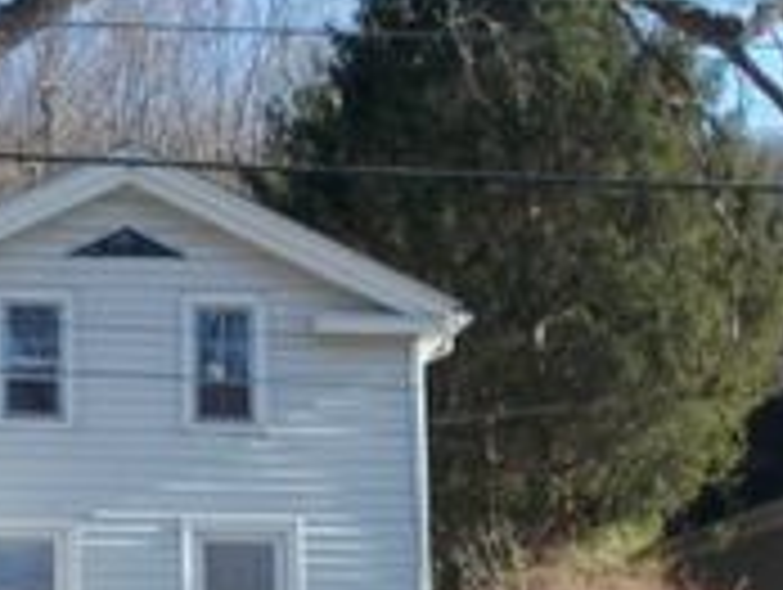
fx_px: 2537
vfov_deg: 13.2
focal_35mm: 112
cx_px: -243
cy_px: 439
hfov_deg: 16.5
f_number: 3.9
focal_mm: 6.9
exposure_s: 1/250
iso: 80
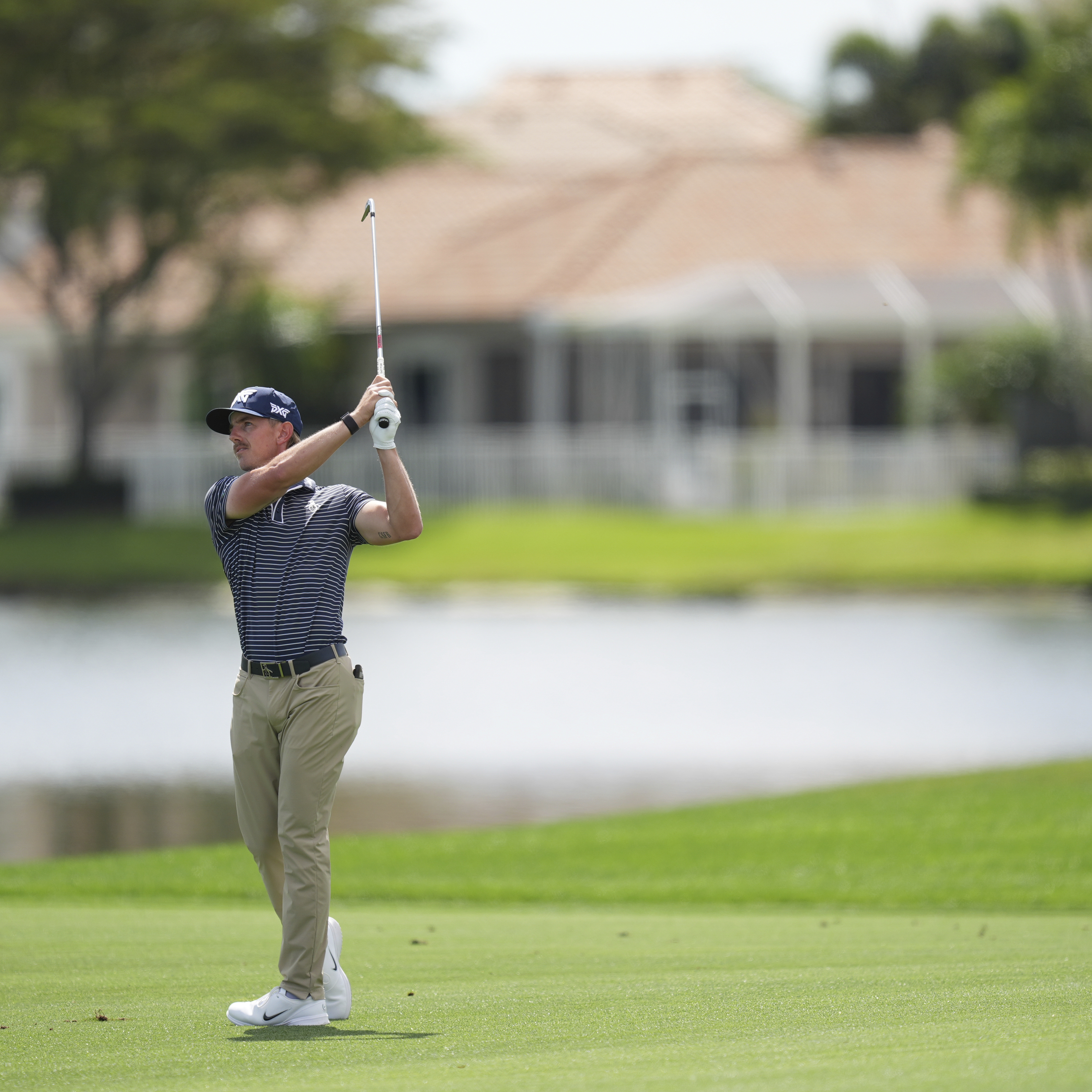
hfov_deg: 3.4
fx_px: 18238
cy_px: 546
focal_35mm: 511
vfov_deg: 3.4
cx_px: 542
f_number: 2.8
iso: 250
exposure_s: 1/3200
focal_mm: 400
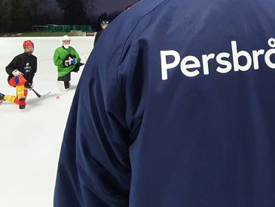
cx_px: 194
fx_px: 254
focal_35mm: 32
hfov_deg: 55.0
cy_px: 17
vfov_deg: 40.5
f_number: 2.2
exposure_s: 1/33
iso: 500
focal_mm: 1.8
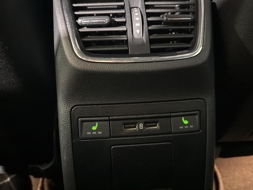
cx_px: 126
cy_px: 96
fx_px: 183
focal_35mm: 25
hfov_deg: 69.4
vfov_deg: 54.9
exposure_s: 1/17
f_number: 1.78
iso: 6400
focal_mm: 6.76
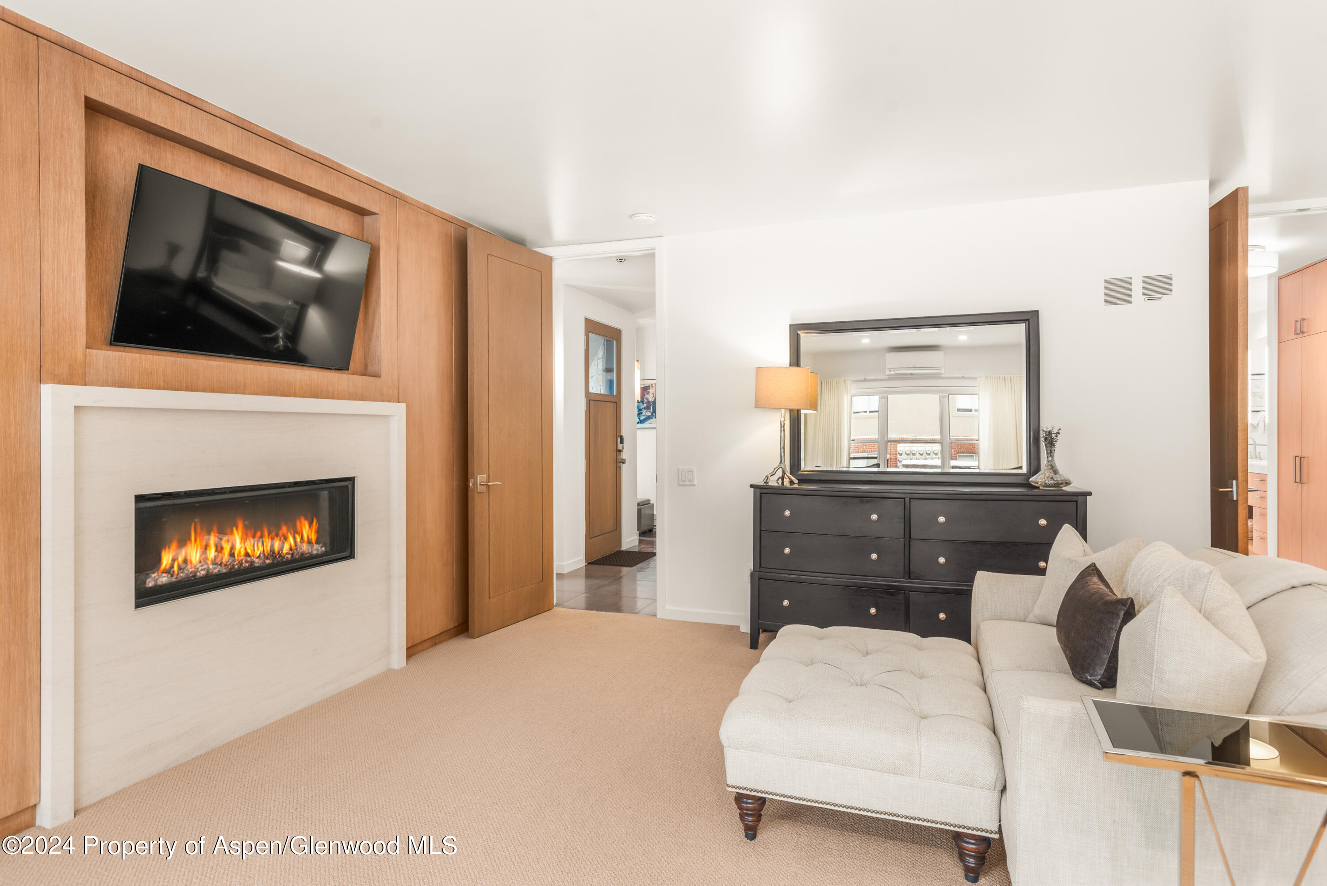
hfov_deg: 84.0
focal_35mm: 20
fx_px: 737
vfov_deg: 62.0
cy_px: 443
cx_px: 664
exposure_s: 1/2.5
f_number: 7.1
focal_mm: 20
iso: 400
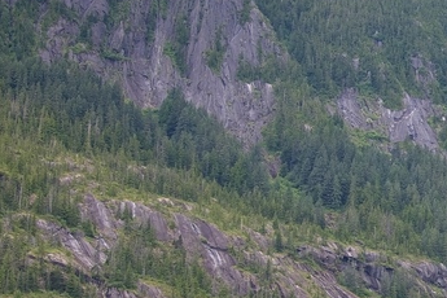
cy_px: 347
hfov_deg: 13.7
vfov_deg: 9.6
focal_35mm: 141
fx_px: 1751
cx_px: 676
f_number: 4.5
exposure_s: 1/80
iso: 100
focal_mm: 38
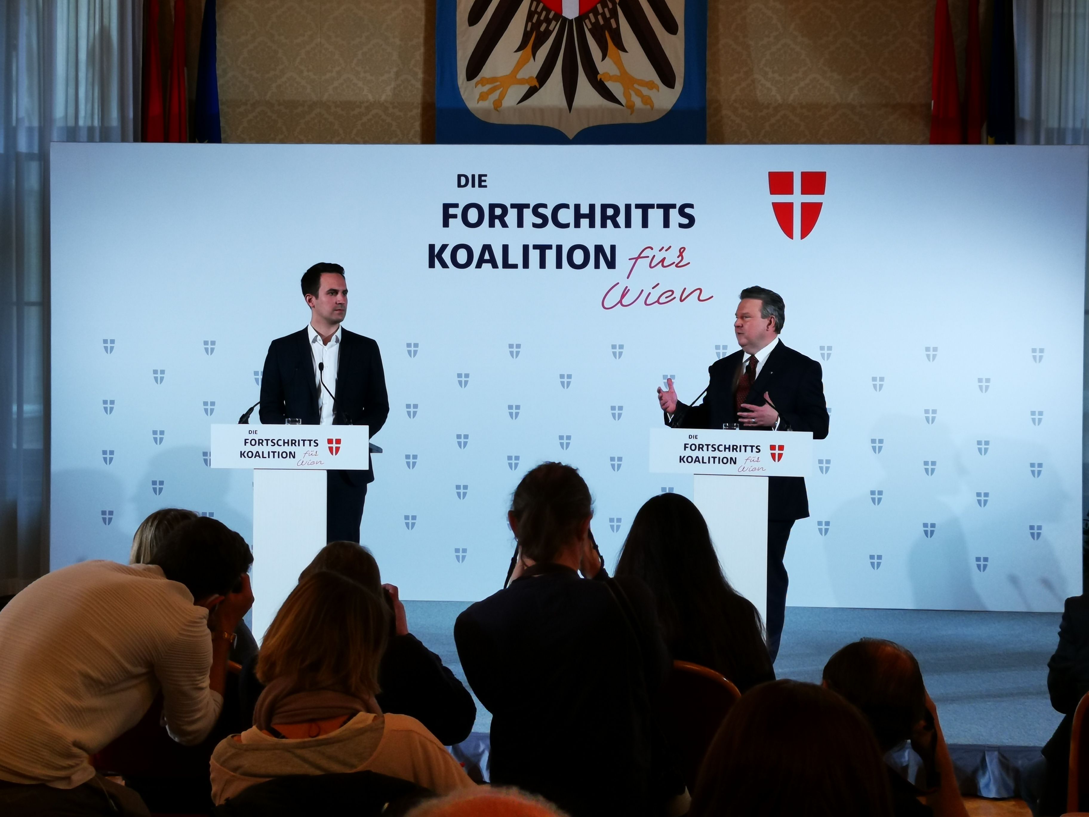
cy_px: 408
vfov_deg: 23.7
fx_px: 1950
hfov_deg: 31.2
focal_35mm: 62
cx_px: 544
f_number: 1.8
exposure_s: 1/100
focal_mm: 5.58
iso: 100
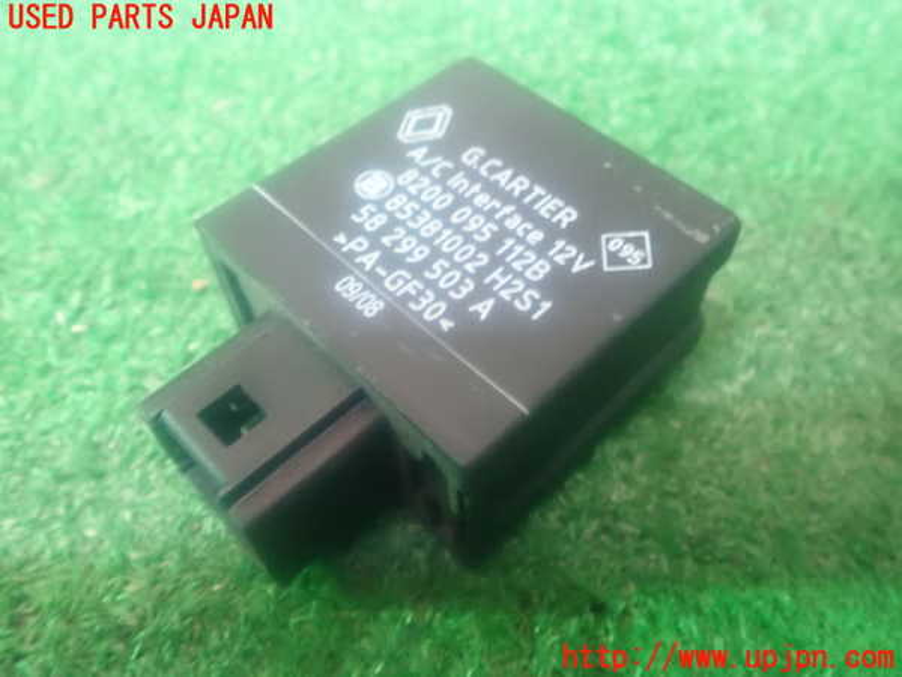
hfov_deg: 60.0
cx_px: 451
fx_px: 782
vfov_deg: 46.8
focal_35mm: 30
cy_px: 338
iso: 1600
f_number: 2.3
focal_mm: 5.5
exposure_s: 1/8
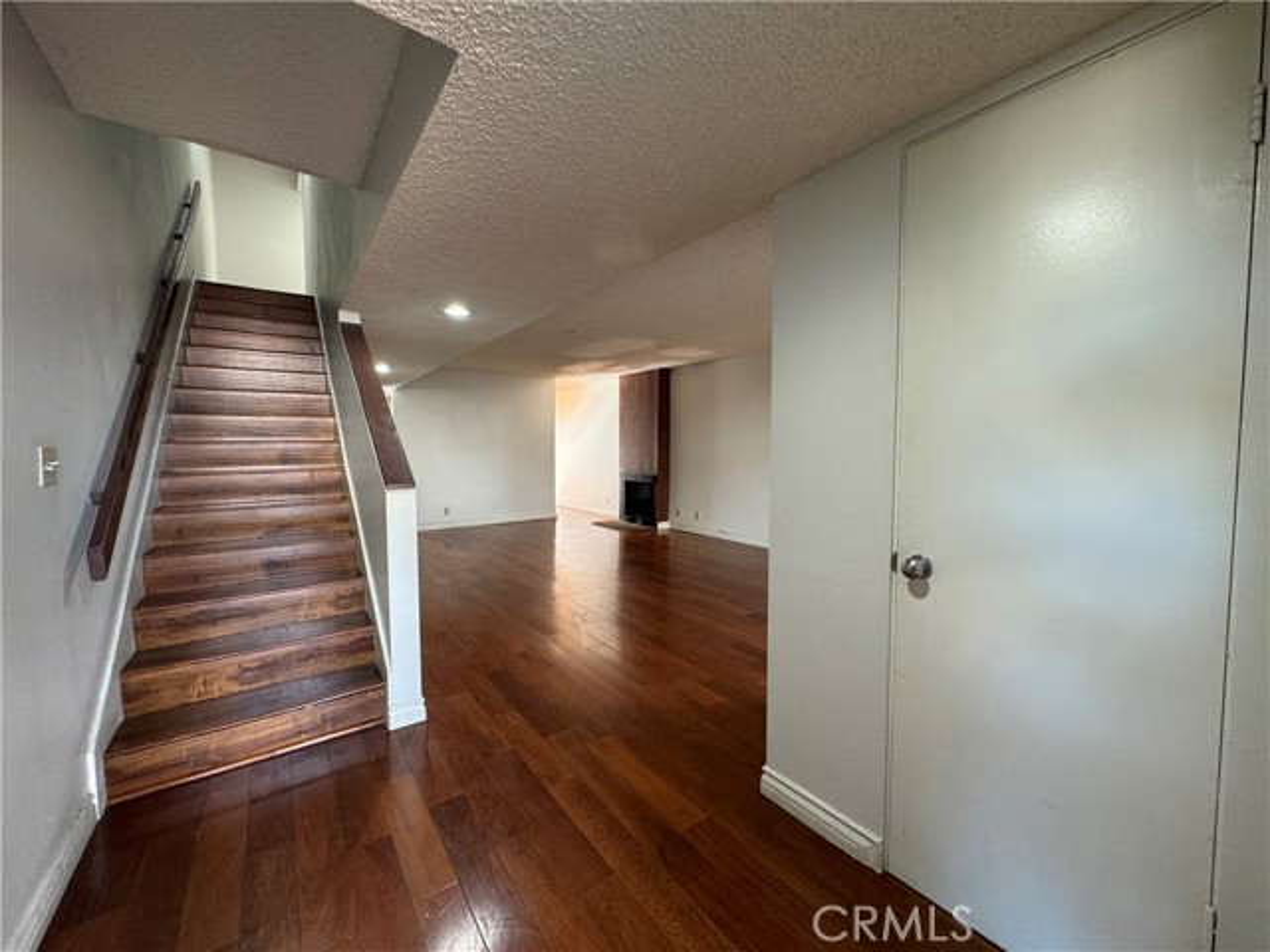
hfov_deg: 102.1
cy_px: 476
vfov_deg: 85.7
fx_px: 514
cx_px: 635
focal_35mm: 14
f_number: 2.2
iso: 200
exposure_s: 1/60
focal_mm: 2.22
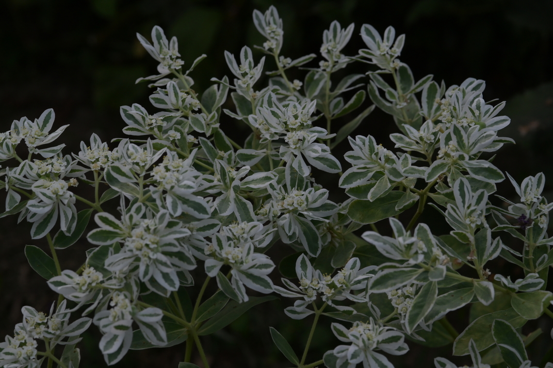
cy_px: 184
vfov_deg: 13.0
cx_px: 276
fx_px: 1612
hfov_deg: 19.5
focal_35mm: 105
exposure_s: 1/80
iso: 500
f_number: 13
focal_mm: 105
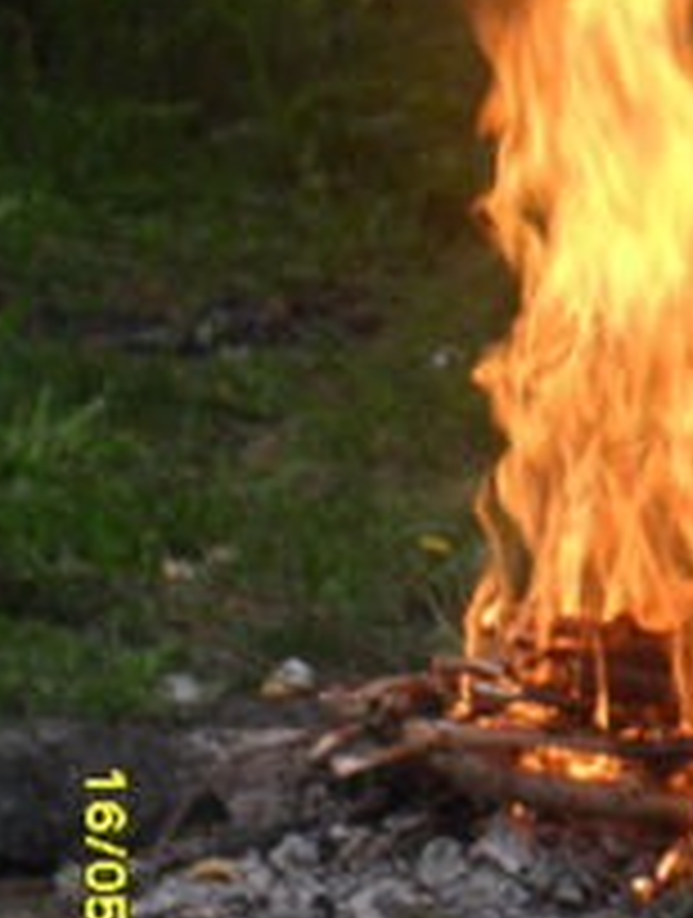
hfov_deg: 5.9
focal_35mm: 251
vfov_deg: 7.9
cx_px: 720
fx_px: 6672
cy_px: 158
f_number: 5.2
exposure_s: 1/90
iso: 80
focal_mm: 18.9
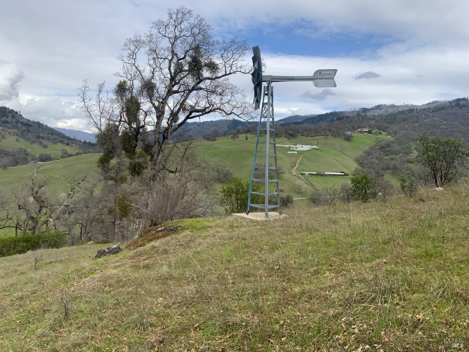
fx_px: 393
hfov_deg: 61.7
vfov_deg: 48.2
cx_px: 234
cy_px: 176
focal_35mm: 29
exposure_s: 1/1577
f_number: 1.8
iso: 16
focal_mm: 3
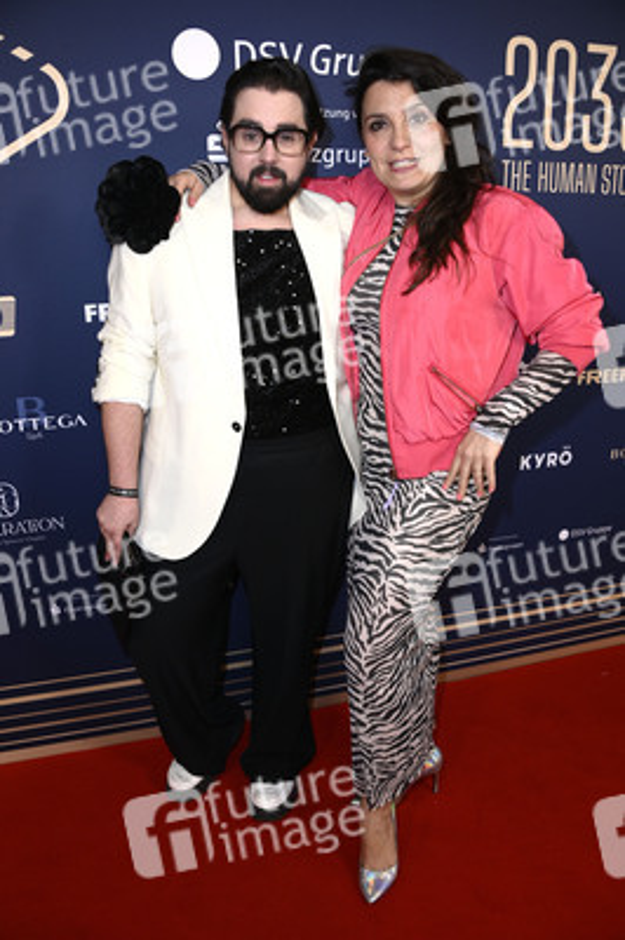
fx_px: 730
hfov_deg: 46.3
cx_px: 312
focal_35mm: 28
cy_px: 470
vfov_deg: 65.5
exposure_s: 1/250
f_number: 5.6
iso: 500
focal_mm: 28
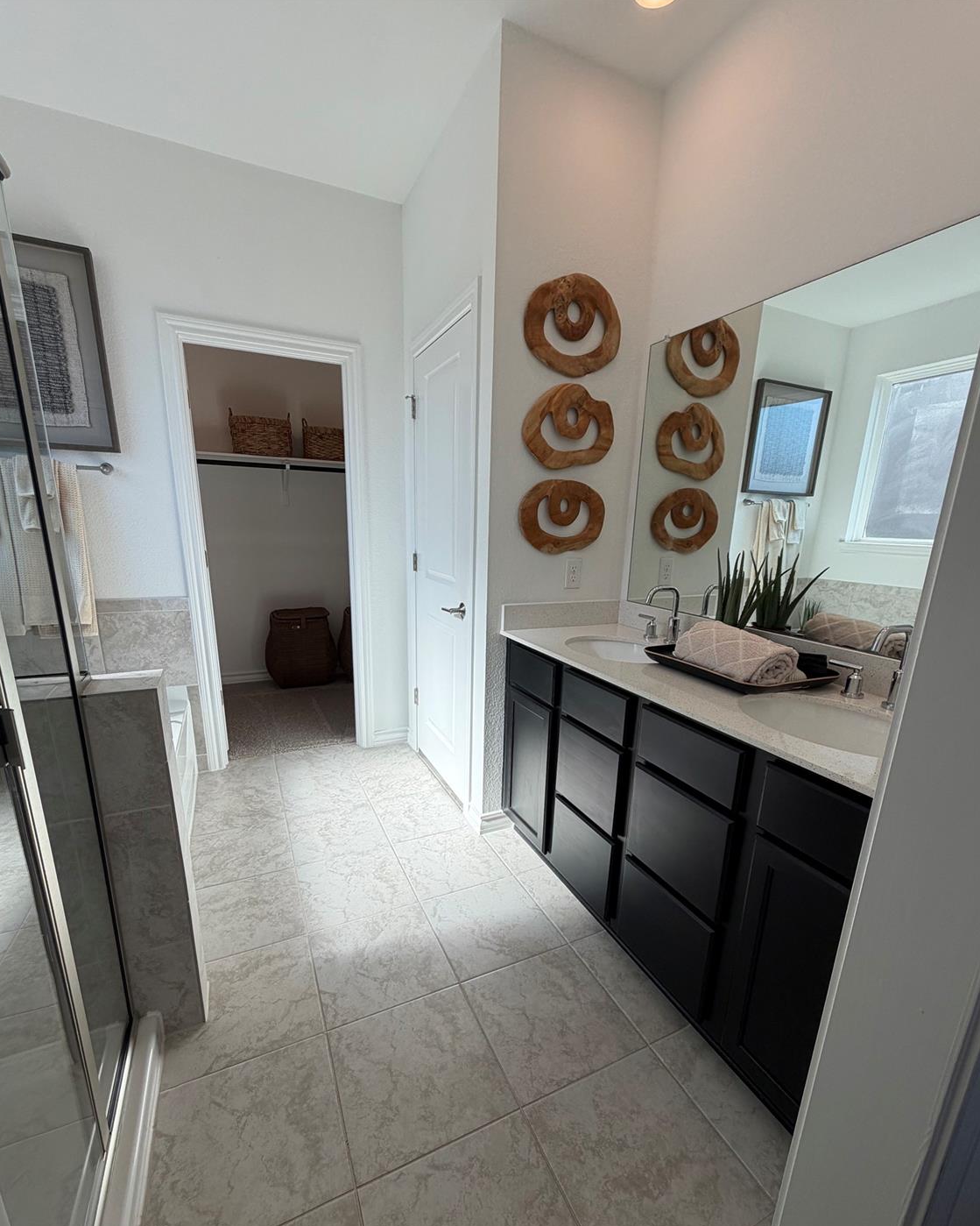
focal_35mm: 15
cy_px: 670
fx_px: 544
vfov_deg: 96.5
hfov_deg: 84.0
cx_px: 490
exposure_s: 1/405
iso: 50
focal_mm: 2.22
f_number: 2.2
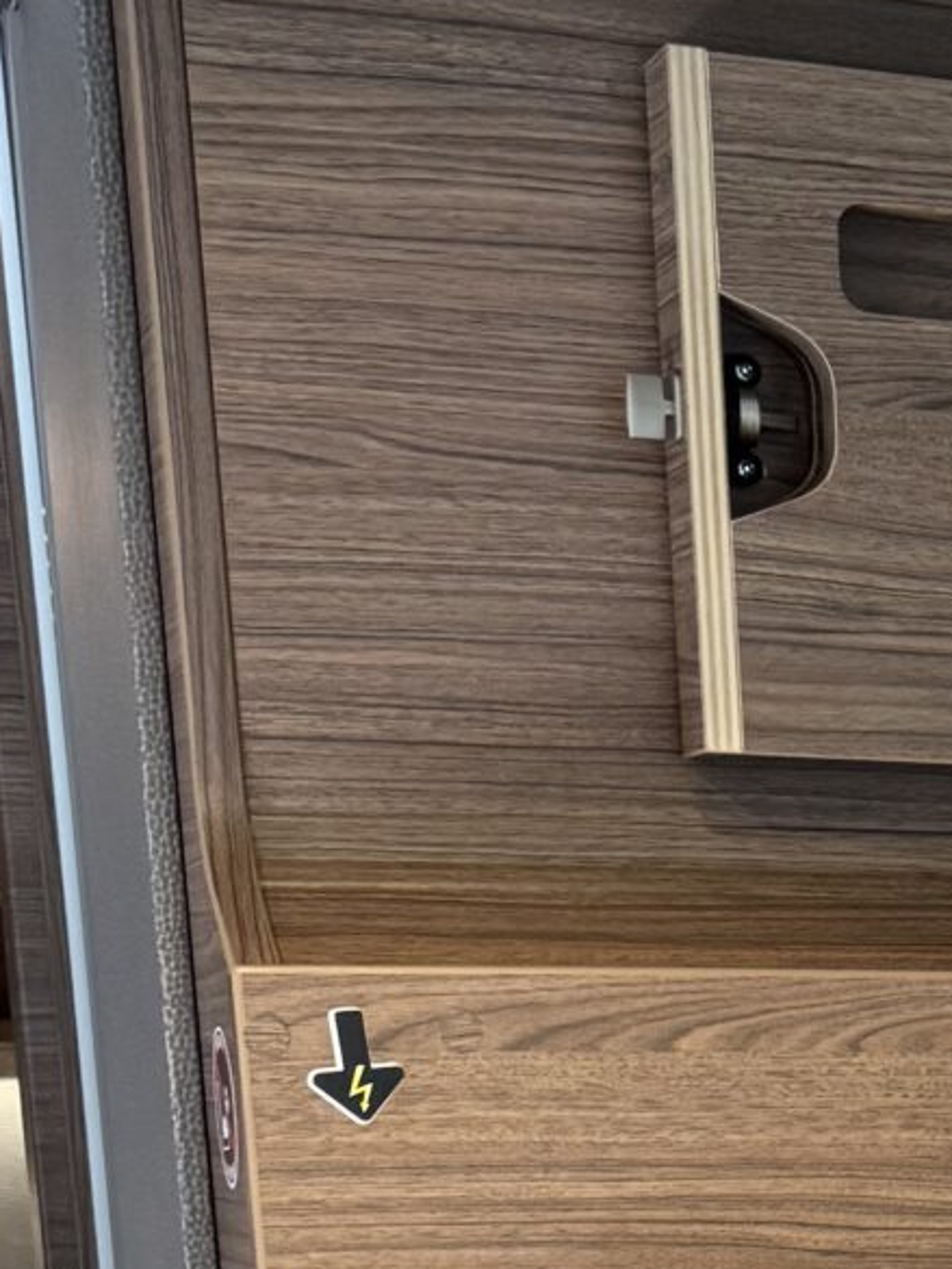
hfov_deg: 12.5
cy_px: 1822
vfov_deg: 17.2
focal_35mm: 105
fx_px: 3849
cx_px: 1887
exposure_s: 1/81
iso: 200
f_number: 1.78
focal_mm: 6.76
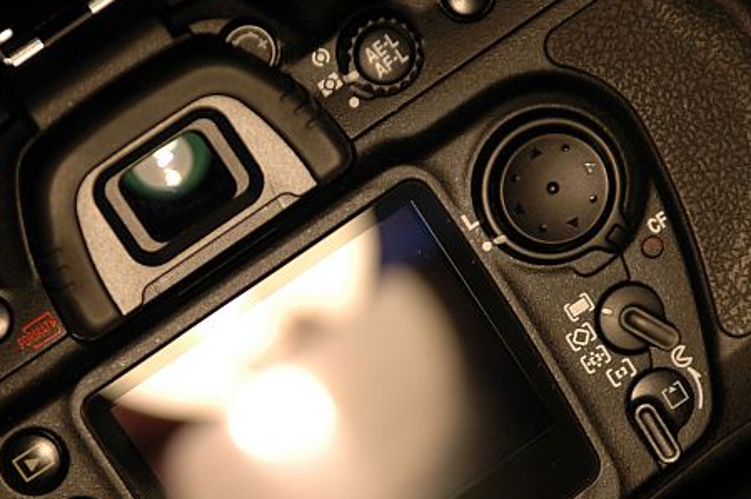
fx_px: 2917
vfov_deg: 9.8
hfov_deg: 14.7
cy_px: 315
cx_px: 289
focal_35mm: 140
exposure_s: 1/50
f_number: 4
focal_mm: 70
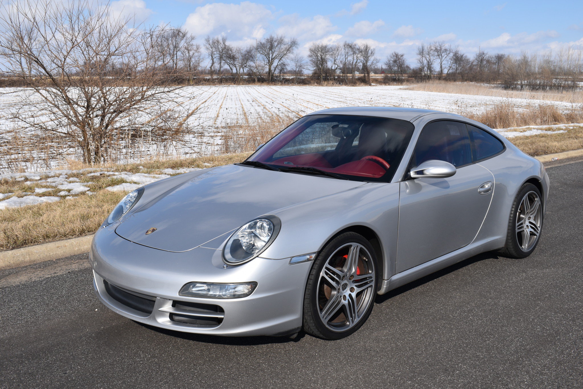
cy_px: 194
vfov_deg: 36.9
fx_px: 583
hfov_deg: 53.1
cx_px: 292
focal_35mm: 36
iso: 100
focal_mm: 24
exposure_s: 1/400
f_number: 10
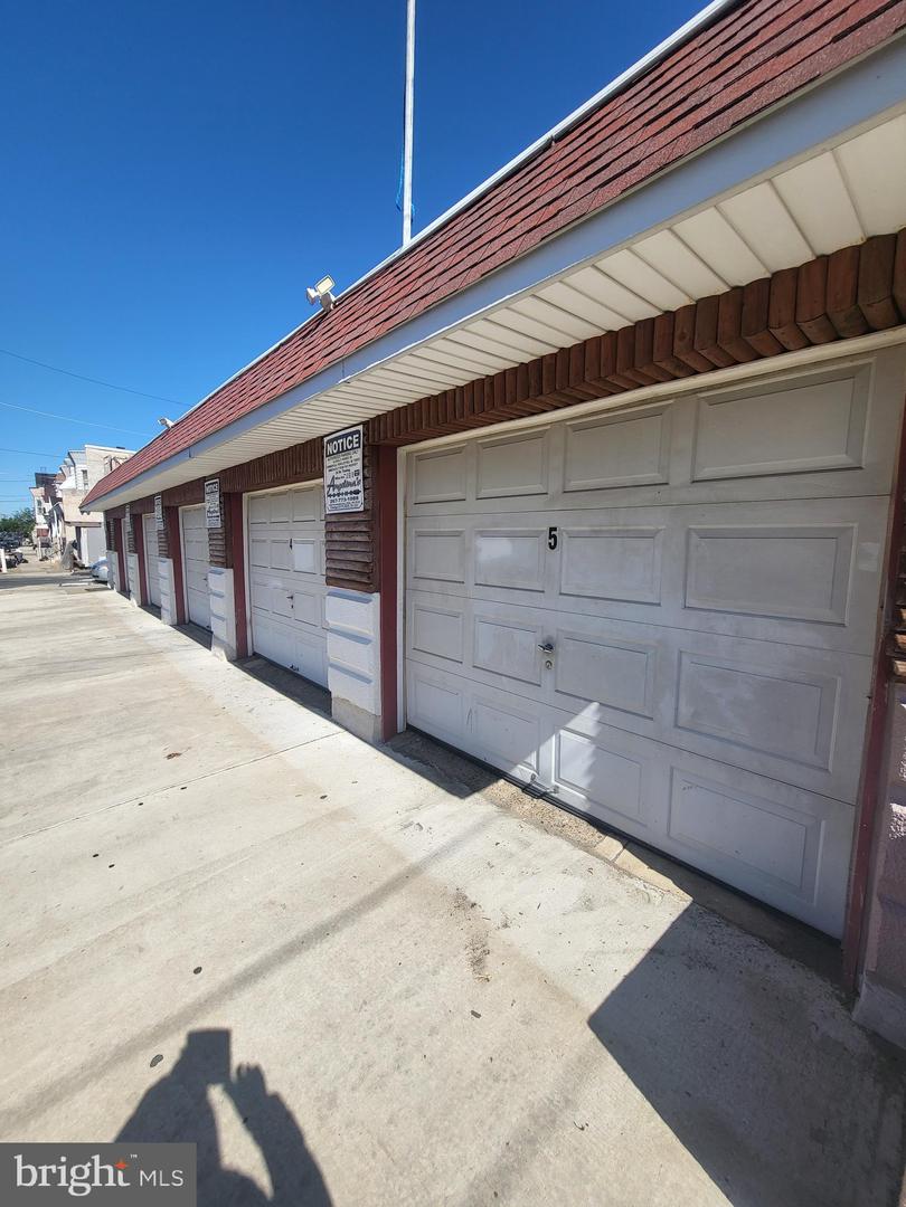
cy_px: 604
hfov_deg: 89.9
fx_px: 454
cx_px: 453
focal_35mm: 13
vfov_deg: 106.2
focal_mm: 1.74
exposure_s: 1/1157
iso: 32
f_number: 2.2
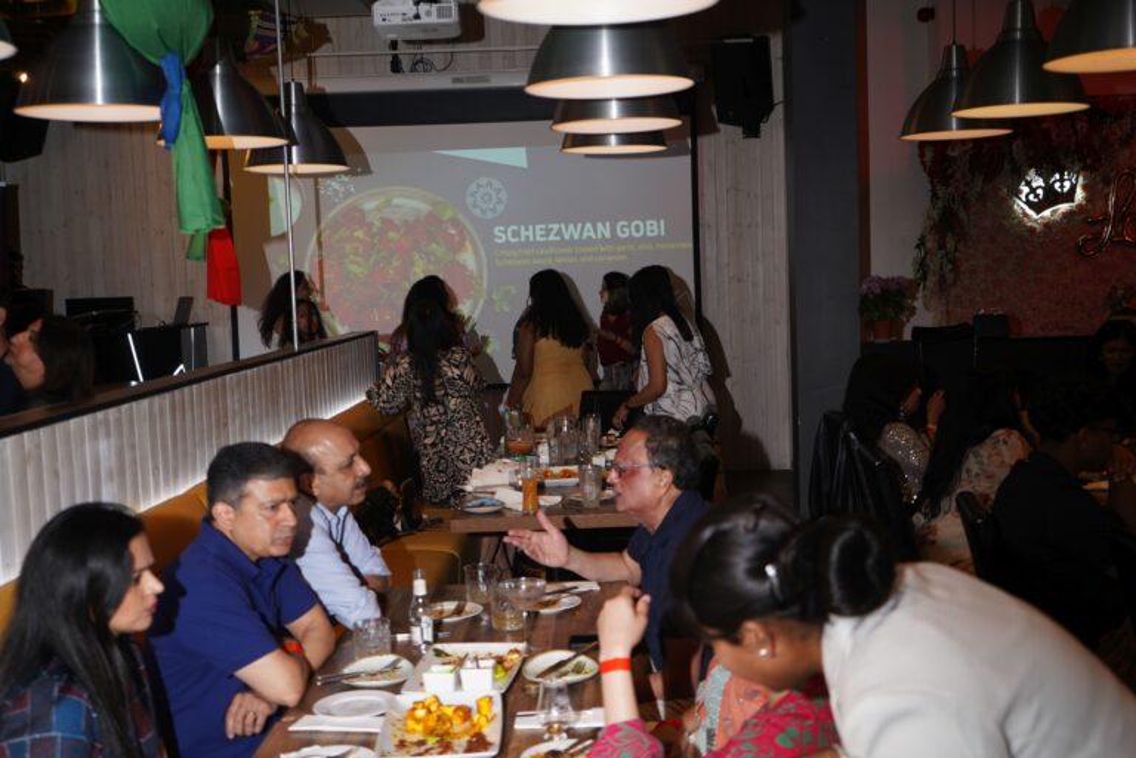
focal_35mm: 40
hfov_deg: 48.5
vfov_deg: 33.4
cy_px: 379
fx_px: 1262
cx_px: 568
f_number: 4.5
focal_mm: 40
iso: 800
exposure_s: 1/200
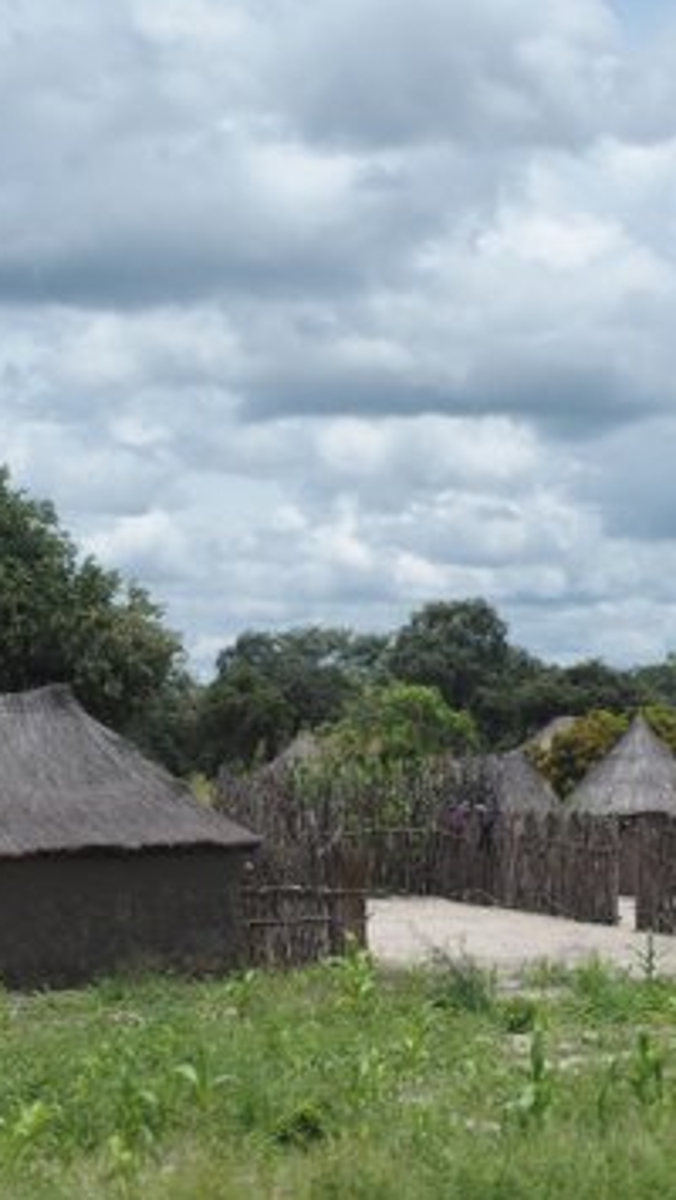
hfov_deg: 11.8
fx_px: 3278
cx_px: 412
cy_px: 605
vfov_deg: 20.7
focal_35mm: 103
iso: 100
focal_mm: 14.5
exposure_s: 1/1000
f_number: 3.5
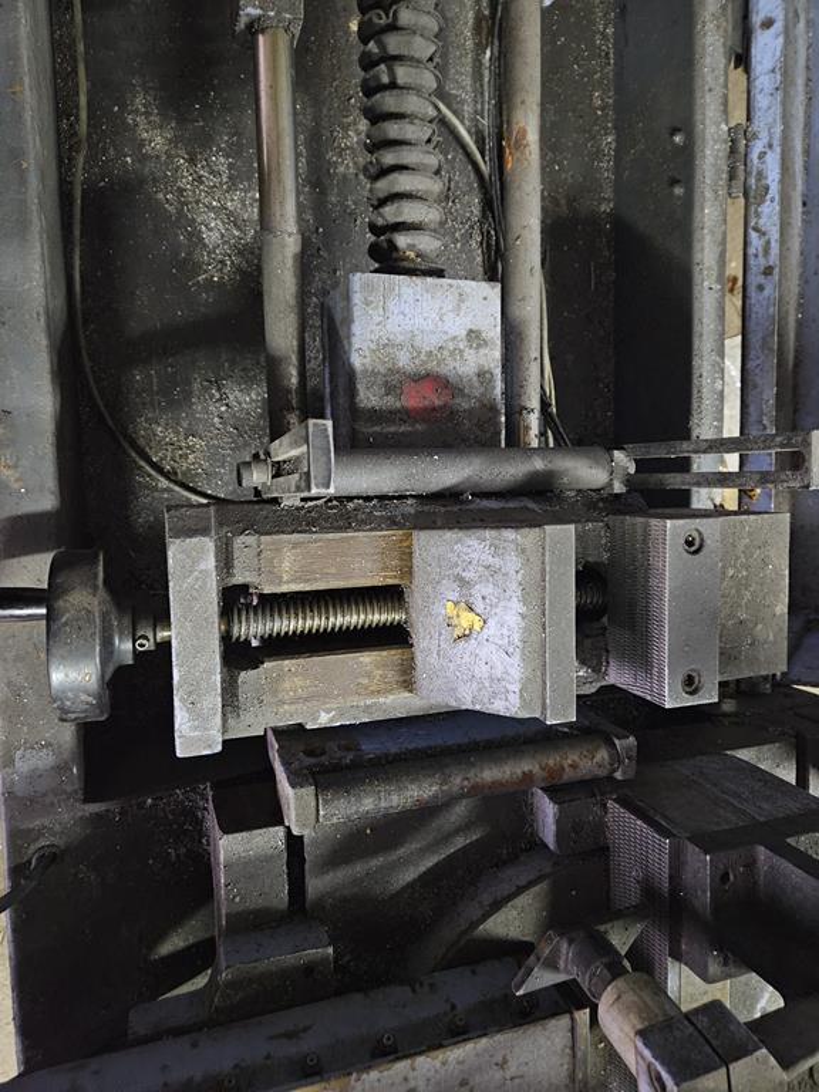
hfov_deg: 58.9
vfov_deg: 73.9
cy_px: 546
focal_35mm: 23
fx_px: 726
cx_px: 410
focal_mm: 5.4
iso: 1250
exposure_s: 1/25
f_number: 1.8
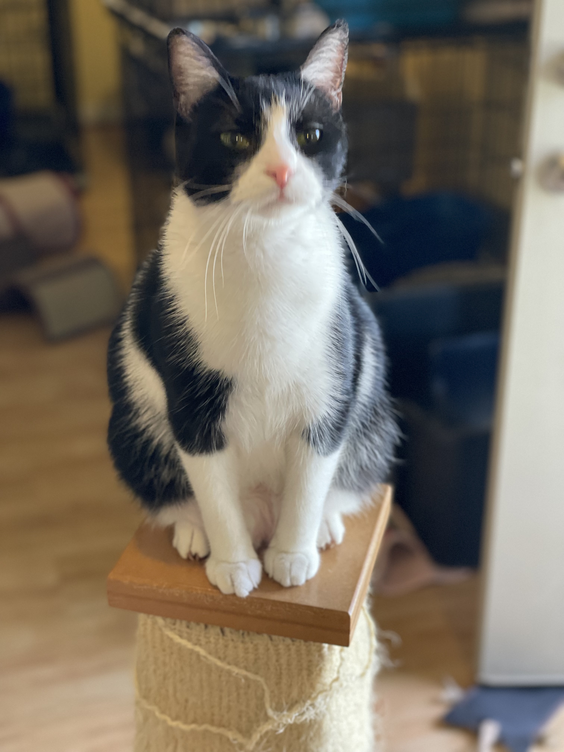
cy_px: 376
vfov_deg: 36.8
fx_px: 1130
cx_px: 282
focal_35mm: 52
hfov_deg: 28.0
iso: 320
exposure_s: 1/40
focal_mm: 6
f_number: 2
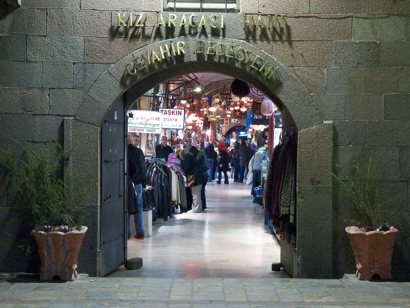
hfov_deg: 24.4
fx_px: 948
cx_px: 205
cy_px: 154
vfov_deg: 18.4
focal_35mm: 80
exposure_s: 1/30
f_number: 3.6
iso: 800
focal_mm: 14.4
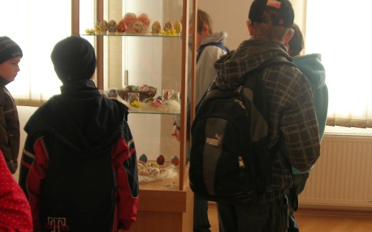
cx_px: 213
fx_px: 598
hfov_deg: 34.5
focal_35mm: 59
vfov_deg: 22.0
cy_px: 130
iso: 64
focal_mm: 7.8
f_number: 2.8
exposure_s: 1/52.8
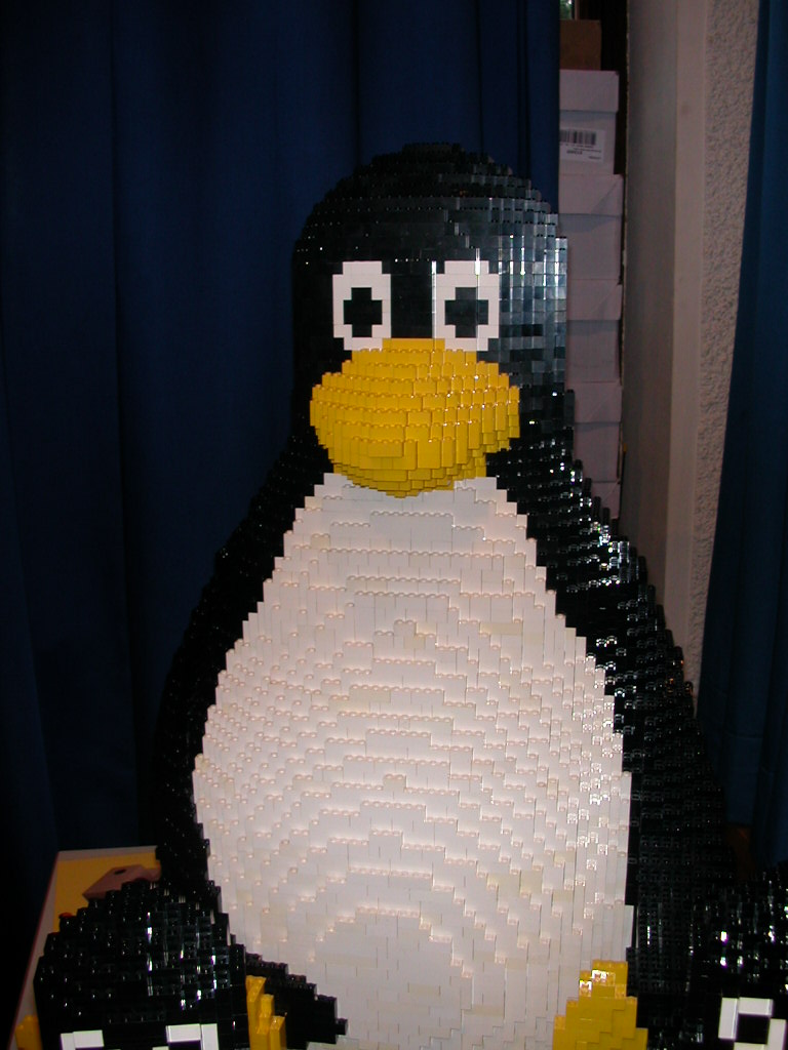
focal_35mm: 37
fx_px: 1123
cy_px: 525
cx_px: 394
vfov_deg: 50.1
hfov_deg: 38.7
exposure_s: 1/59.9
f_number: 2.7
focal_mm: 5.6
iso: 100
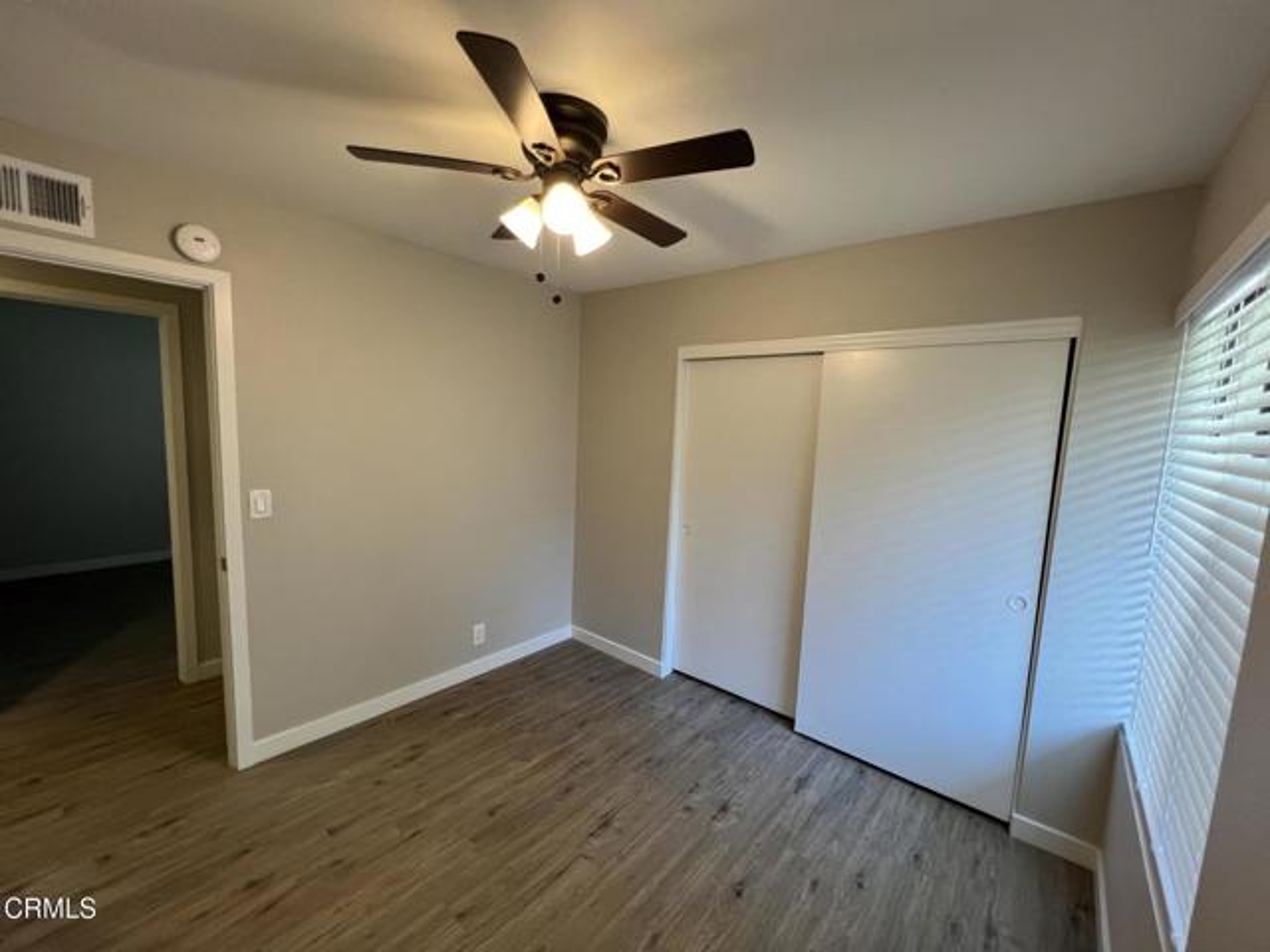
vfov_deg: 89.9
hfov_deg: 106.2
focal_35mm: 13
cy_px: 476
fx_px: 477
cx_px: 635
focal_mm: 1.57
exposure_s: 1/120
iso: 200
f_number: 1.8
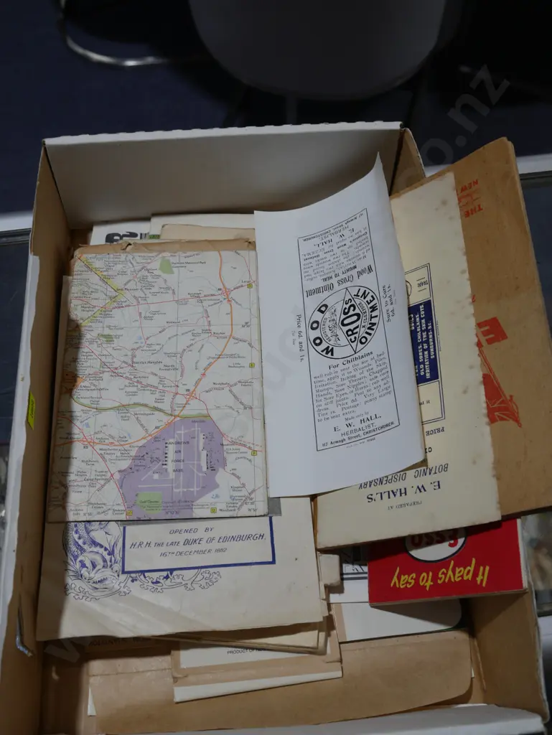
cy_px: 368
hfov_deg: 37.8
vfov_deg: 49.0
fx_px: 807
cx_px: 276
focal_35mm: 38
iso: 200
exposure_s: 1/160
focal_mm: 19
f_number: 5
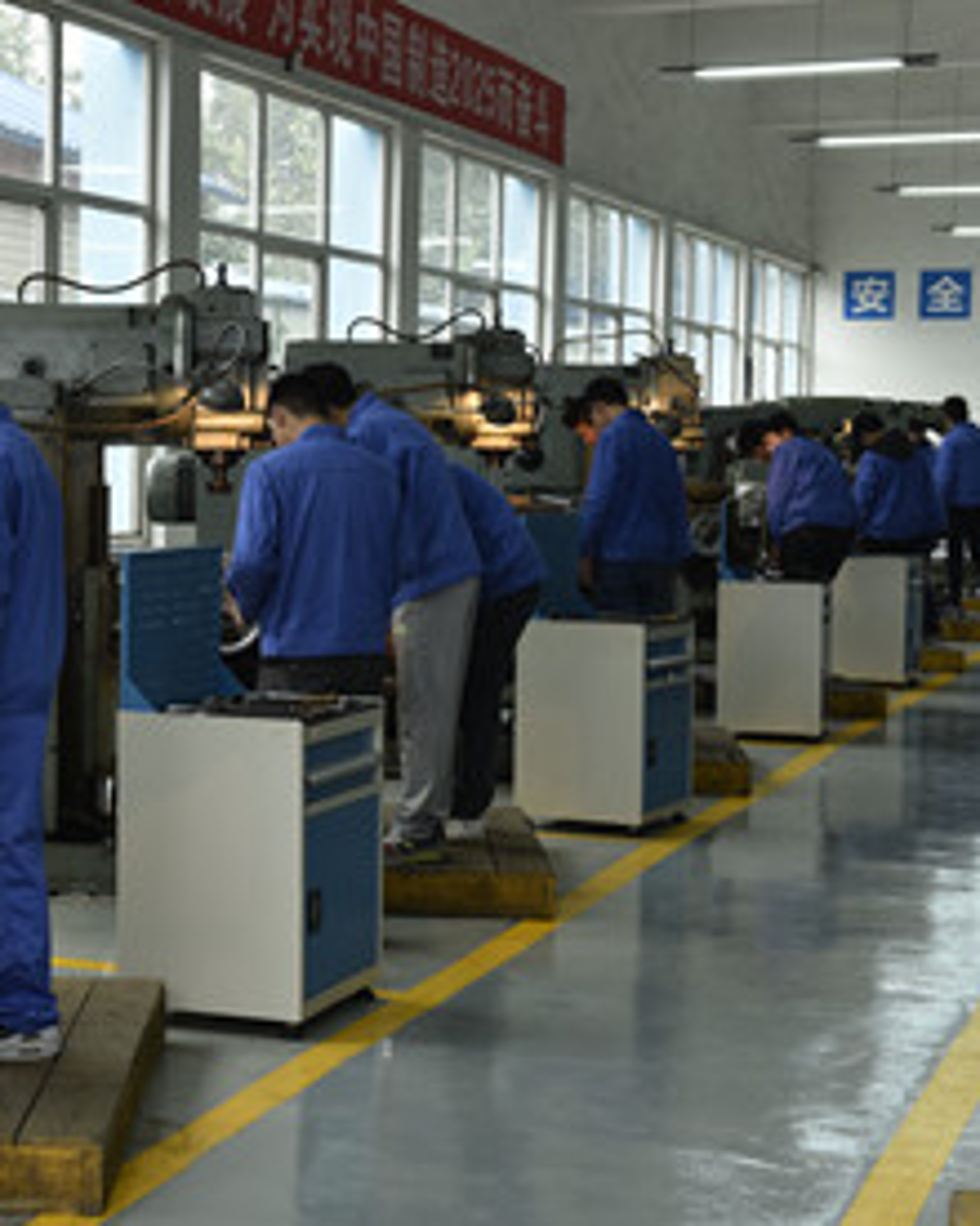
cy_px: 551
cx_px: 80
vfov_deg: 25.4
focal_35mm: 75
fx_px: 2719
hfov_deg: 20.0
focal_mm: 44
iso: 200
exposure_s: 1/5
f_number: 8
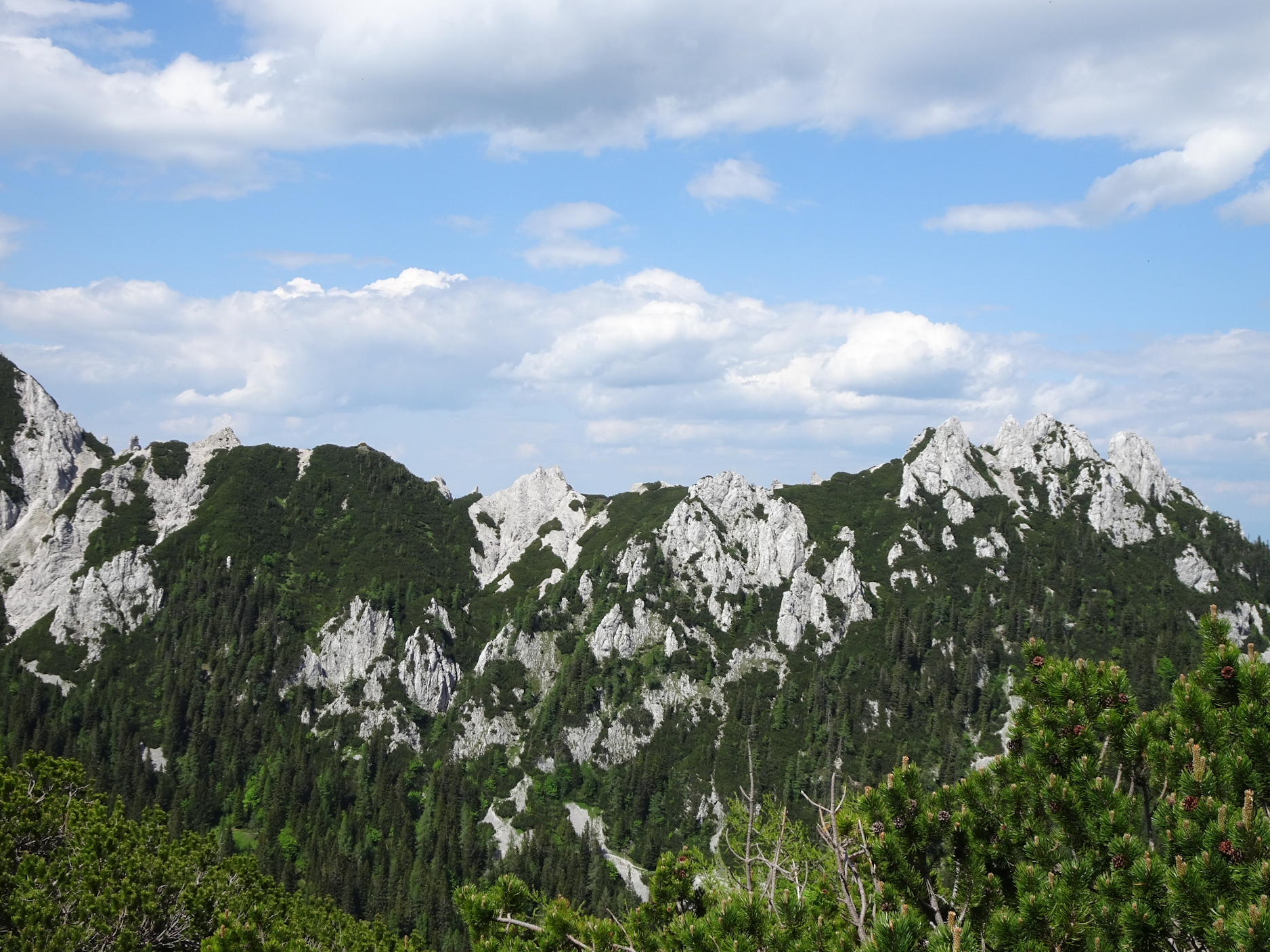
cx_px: 629
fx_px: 1614
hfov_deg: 42.9
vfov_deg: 32.9
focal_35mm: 44
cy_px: 468
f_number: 4
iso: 80
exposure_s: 1/640
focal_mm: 7.3
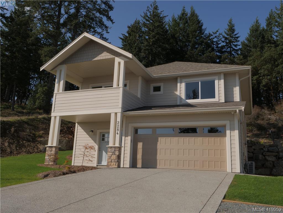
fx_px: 262
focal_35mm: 32
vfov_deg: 44.2
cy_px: 106
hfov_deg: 56.8
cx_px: 142
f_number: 8
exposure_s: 1/800
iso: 200
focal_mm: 16
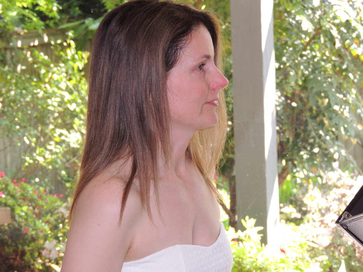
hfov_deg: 11.6
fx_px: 1783
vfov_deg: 8.7
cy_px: 136
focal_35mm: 170
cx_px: 182
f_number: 4.5
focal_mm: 30.3
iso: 320
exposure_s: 1/60
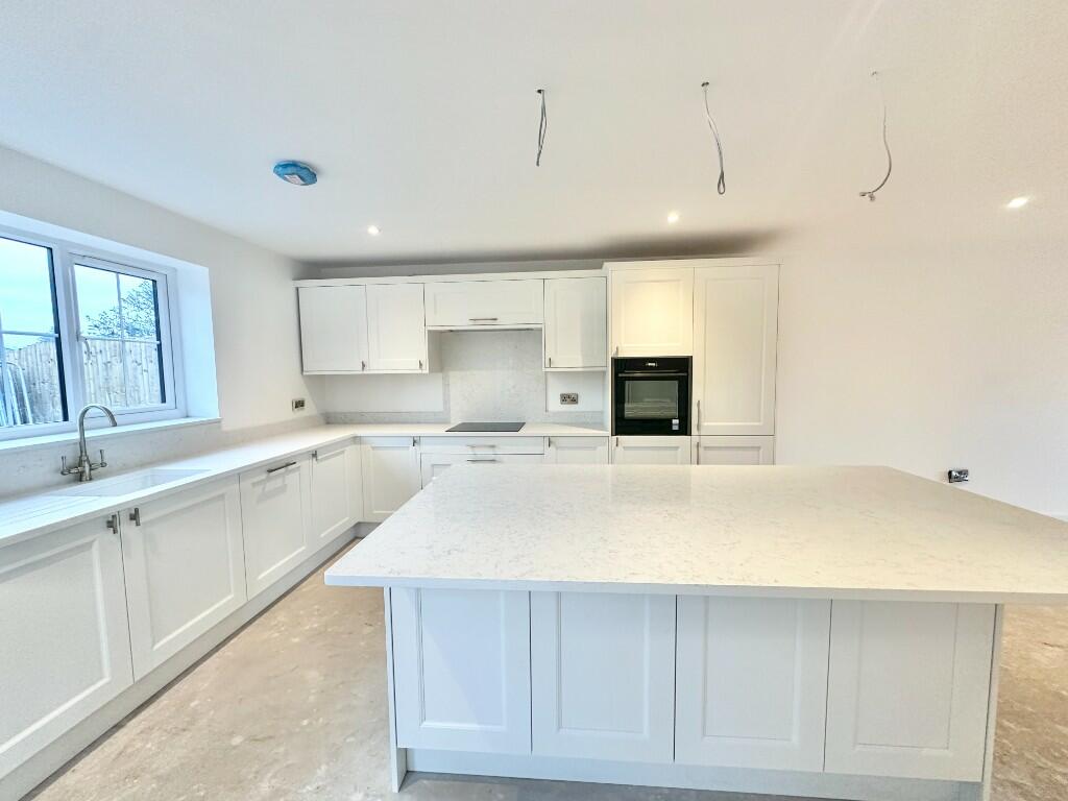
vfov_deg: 85.7
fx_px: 432
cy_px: 400
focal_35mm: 14
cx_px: 534
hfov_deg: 102.1
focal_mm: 2.22
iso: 200
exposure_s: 1/107
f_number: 2.2
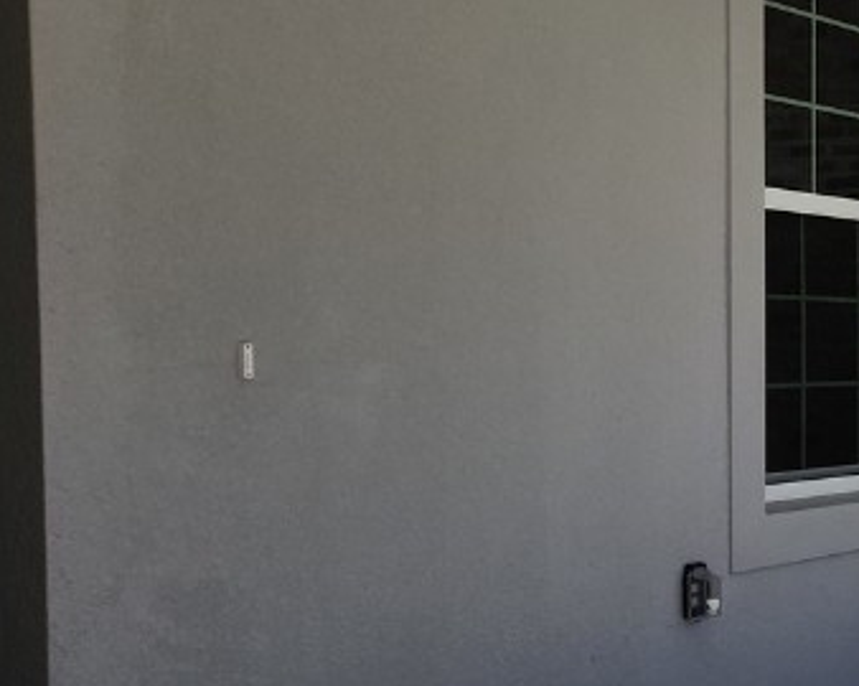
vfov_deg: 22.4
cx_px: 1215
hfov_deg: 23.5
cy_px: 424
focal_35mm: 68
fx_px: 1728
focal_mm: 5.4
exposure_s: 1/1332
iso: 20
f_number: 1.8
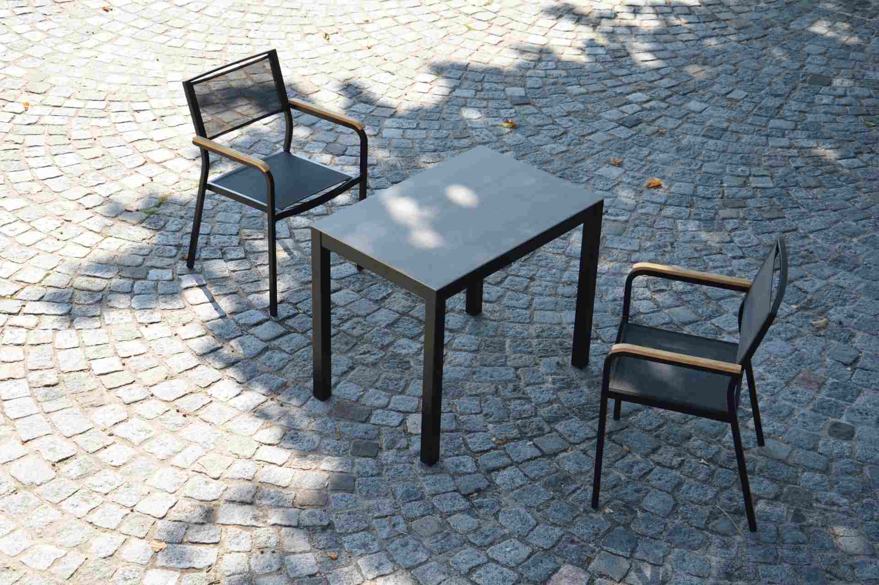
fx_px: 1537
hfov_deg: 31.9
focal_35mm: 63
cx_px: 440
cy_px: 292
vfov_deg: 21.5
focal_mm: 42
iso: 100
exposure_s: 1/160
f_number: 6.3
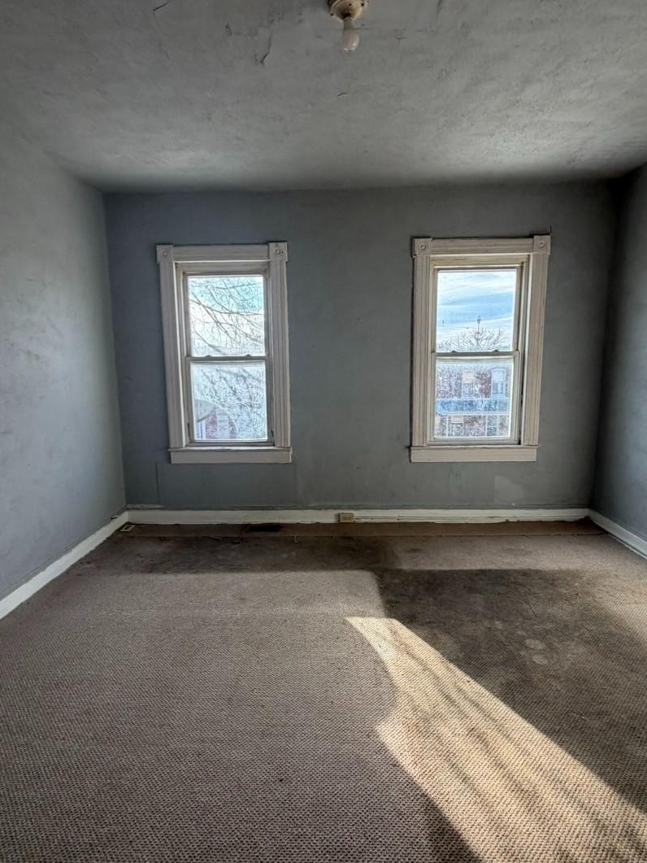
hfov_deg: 68.7
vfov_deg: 84.7
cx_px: 324
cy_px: 429
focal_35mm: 19
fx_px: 473
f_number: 2.2
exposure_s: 1/169
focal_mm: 2.22
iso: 64
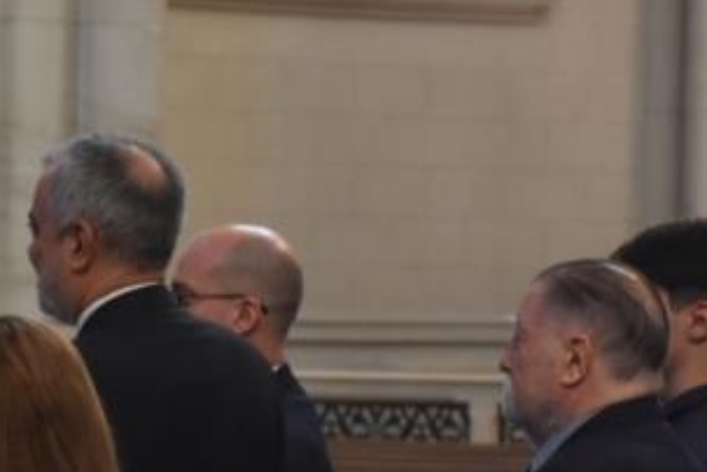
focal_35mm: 314
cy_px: 548
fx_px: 6166
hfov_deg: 6.5
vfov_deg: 4.4
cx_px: -273
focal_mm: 62
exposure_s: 1/50
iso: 1250
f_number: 5
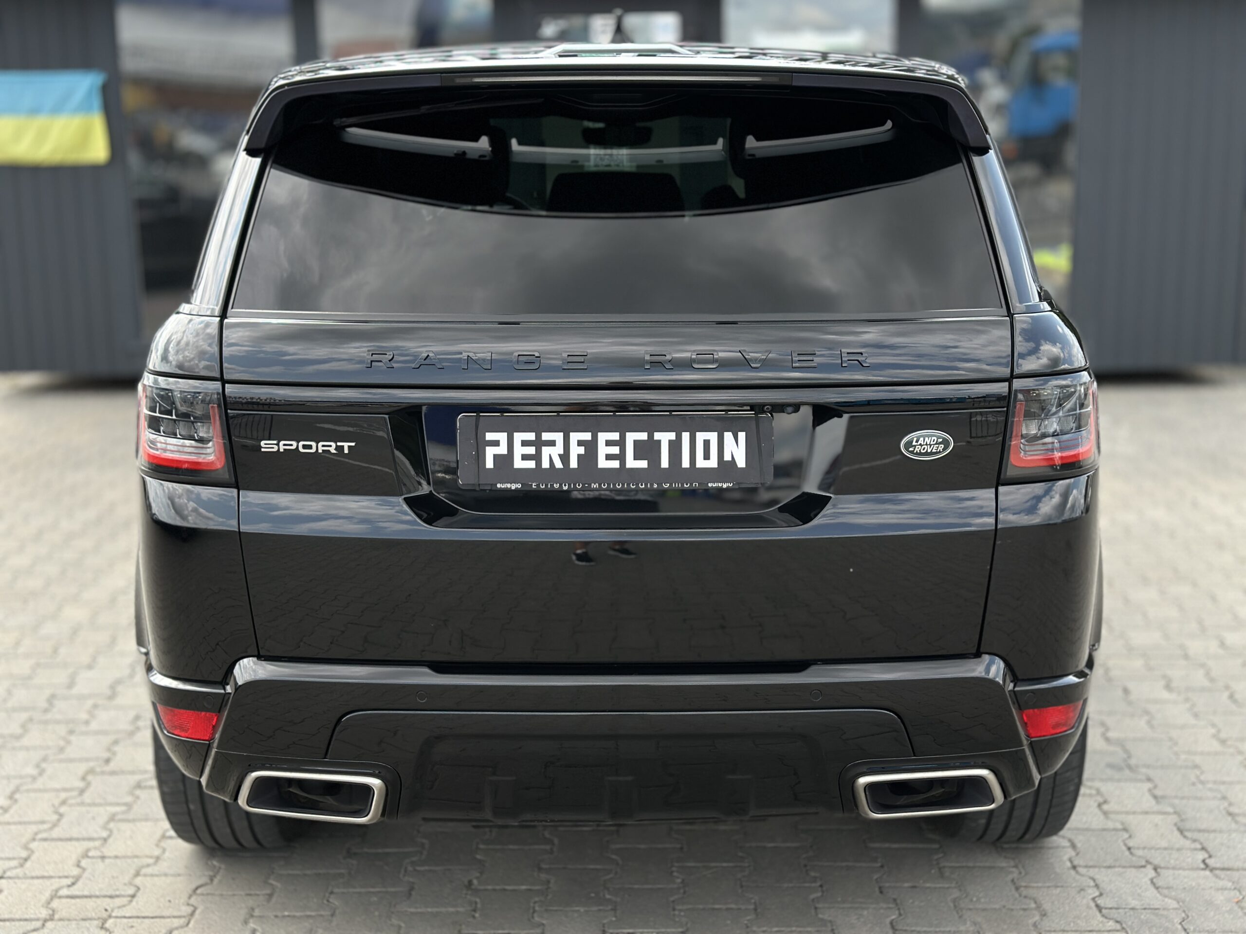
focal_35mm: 48
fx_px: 1728
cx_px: 623
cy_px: 467
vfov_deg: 30.3
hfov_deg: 39.7
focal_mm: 6.86
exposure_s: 1/1517
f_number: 1.78
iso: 80
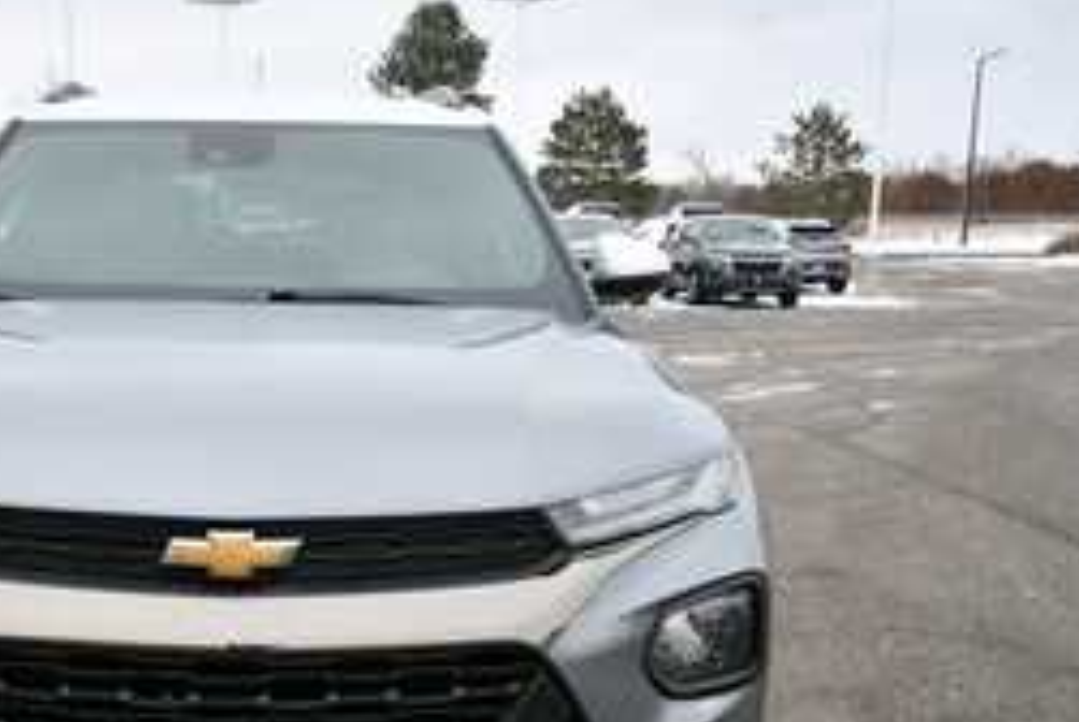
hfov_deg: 44.0
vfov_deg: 30.9
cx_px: 275
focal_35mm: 43
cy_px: 518
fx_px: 1290
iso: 220
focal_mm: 18
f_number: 5.6
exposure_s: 1/250
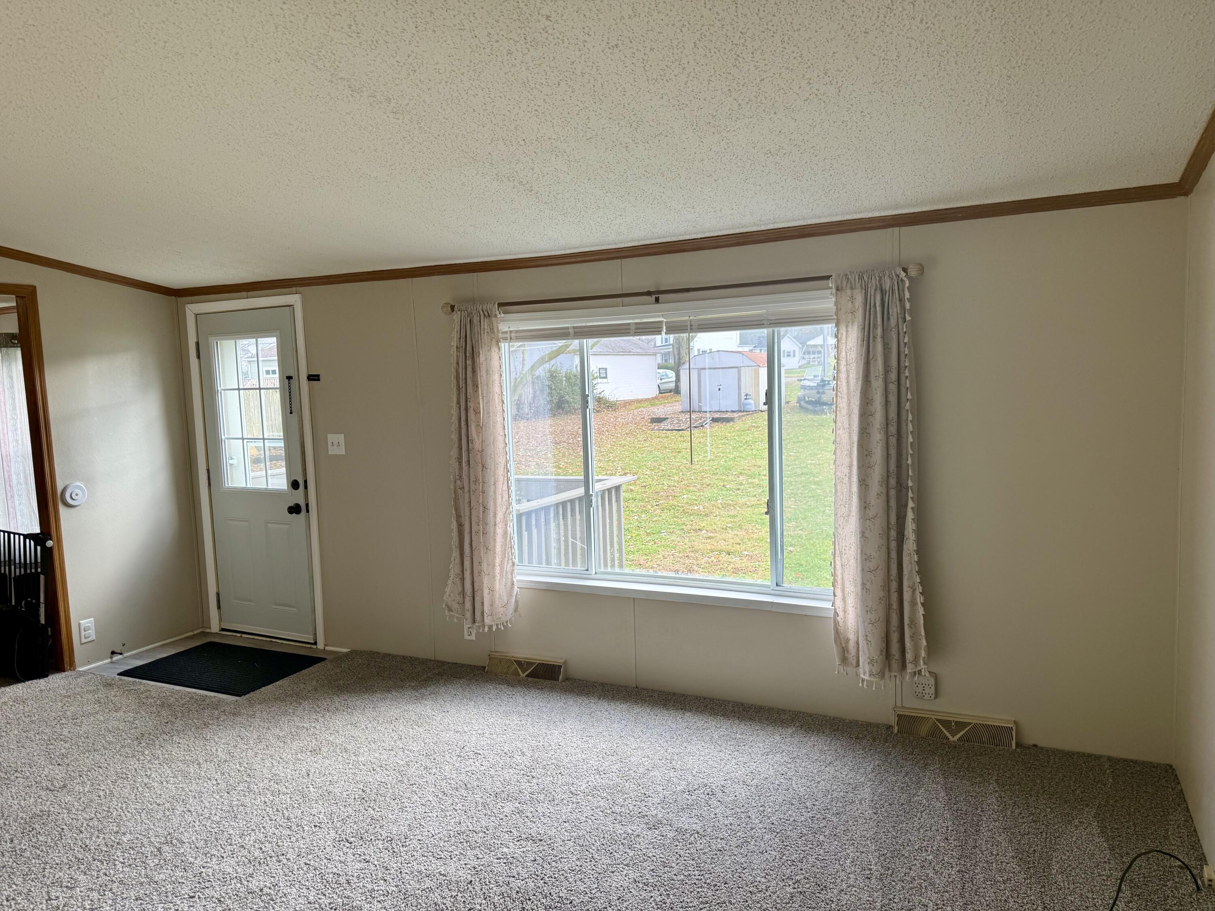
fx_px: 842
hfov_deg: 71.6
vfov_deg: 56.8
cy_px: 456
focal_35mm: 24
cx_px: 608
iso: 64
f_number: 1.78
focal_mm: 6.76
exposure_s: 1/133
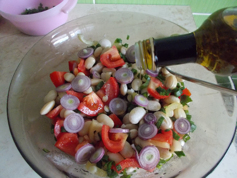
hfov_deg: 67.3
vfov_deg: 53.1
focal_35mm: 26
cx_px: 118
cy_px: 89
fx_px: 178
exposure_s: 1/50
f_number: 3.2
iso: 800
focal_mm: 4.6
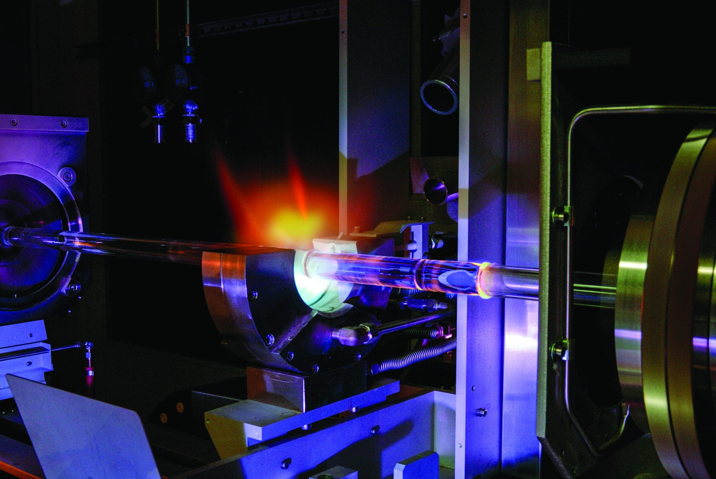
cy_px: 240
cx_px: 358
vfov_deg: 30.0
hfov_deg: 43.6
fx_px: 896
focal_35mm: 45
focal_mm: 30
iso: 640
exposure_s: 1/6
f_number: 11
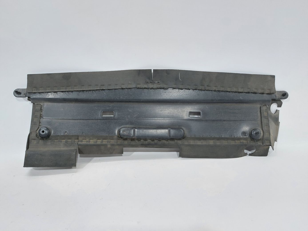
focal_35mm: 24
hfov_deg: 71.6
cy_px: 116
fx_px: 214
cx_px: 154
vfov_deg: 56.8
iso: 100
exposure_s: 1/50
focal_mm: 5.23
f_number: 1.8
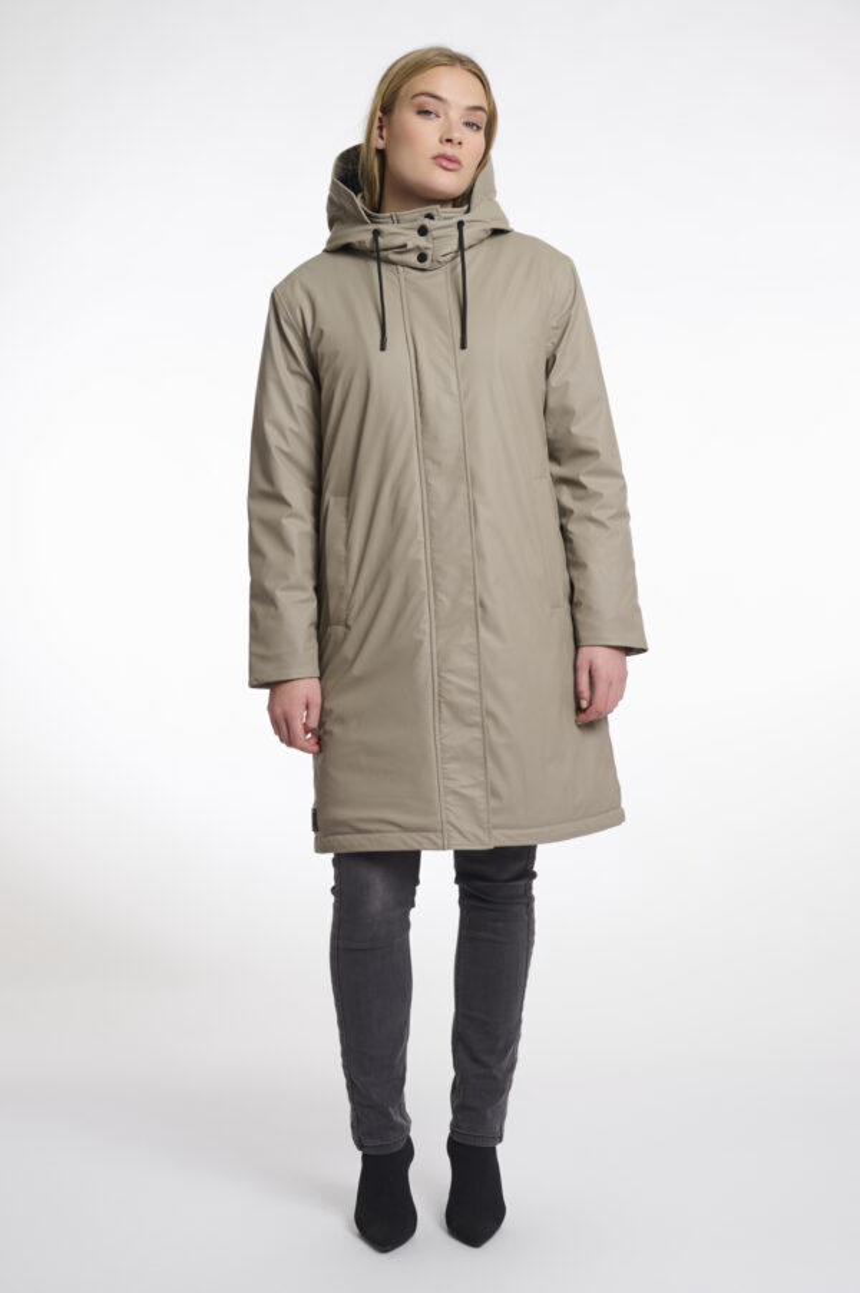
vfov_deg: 33.4
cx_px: 430
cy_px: 646
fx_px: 2153
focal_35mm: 60
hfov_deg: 22.6
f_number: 8
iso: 125
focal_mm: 60
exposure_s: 1/160
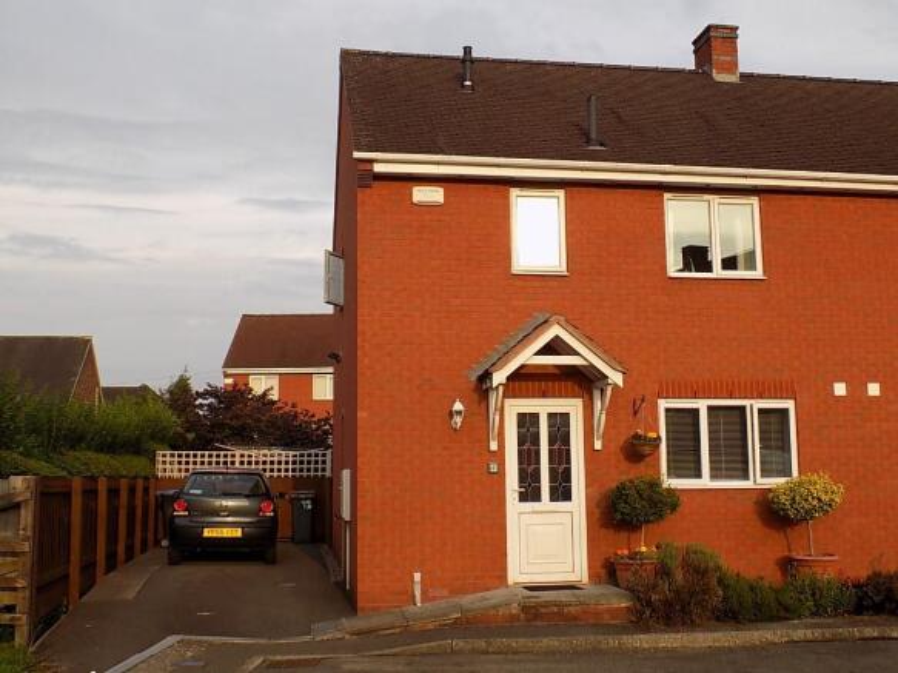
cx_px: 449
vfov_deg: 38.7
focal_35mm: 37
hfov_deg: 50.1
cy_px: 336
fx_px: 960
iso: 80
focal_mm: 6.6
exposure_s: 1/250
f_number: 3.5
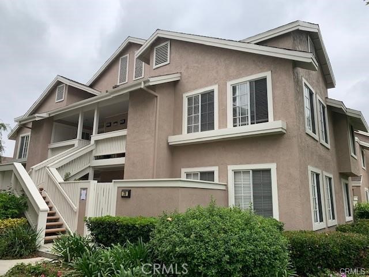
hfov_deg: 67.3
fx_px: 277
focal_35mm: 26
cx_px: 184
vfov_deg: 53.1
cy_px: 138
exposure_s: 1/1748
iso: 25
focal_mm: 4.25
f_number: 1.8
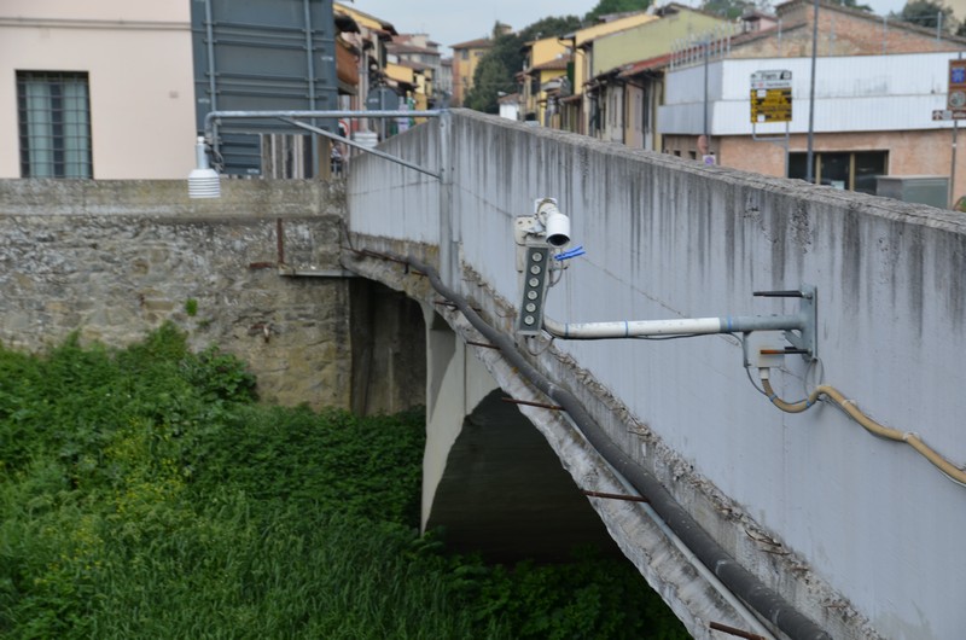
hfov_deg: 24.7
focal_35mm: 82
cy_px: 320
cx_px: 483
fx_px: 2209
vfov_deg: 16.5
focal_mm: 55
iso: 160
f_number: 8
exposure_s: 1/250
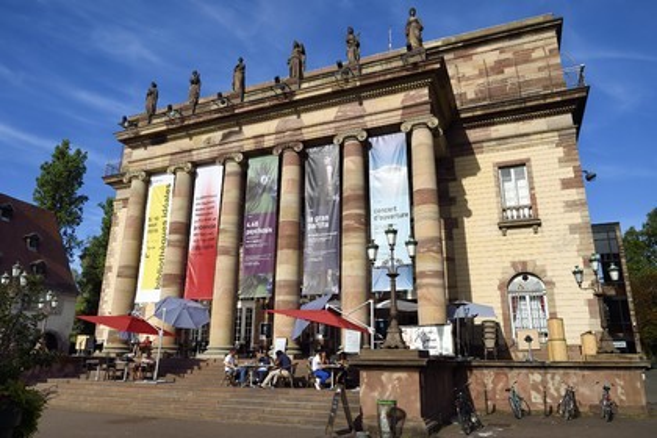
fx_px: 438
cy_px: 219
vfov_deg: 53.1
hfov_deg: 73.7
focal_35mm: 24
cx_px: 328
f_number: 16
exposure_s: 1/250
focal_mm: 24
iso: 200
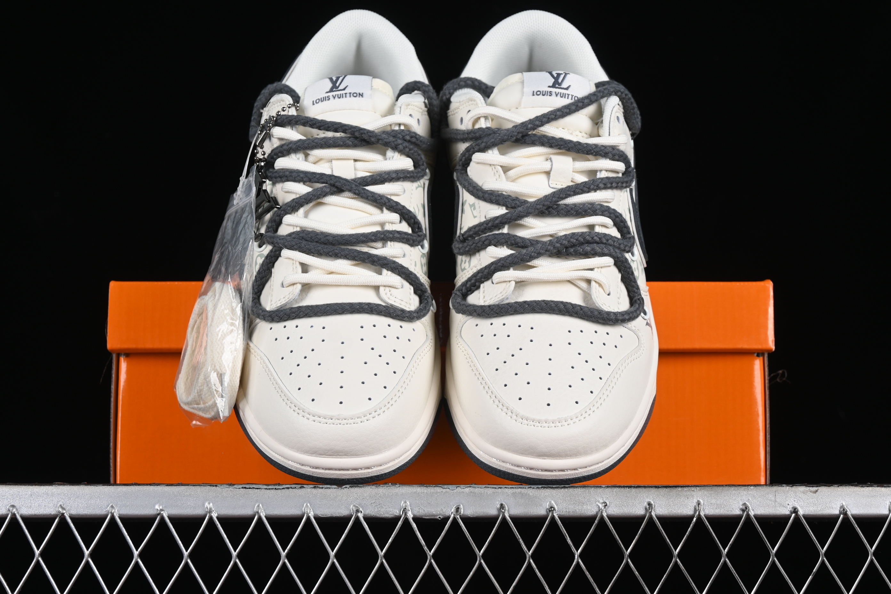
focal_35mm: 75
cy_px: 297
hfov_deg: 27.0
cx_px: 446
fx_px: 1856
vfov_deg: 18.2
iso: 160
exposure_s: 1/80
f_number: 8
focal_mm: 50
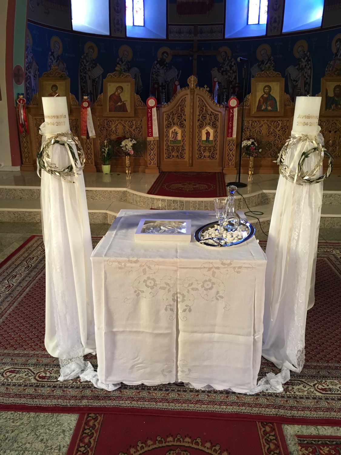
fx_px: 381
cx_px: 170
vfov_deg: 61.7
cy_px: 228
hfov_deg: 48.2
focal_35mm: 29
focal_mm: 4.15
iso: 160
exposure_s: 1/33
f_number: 2.2
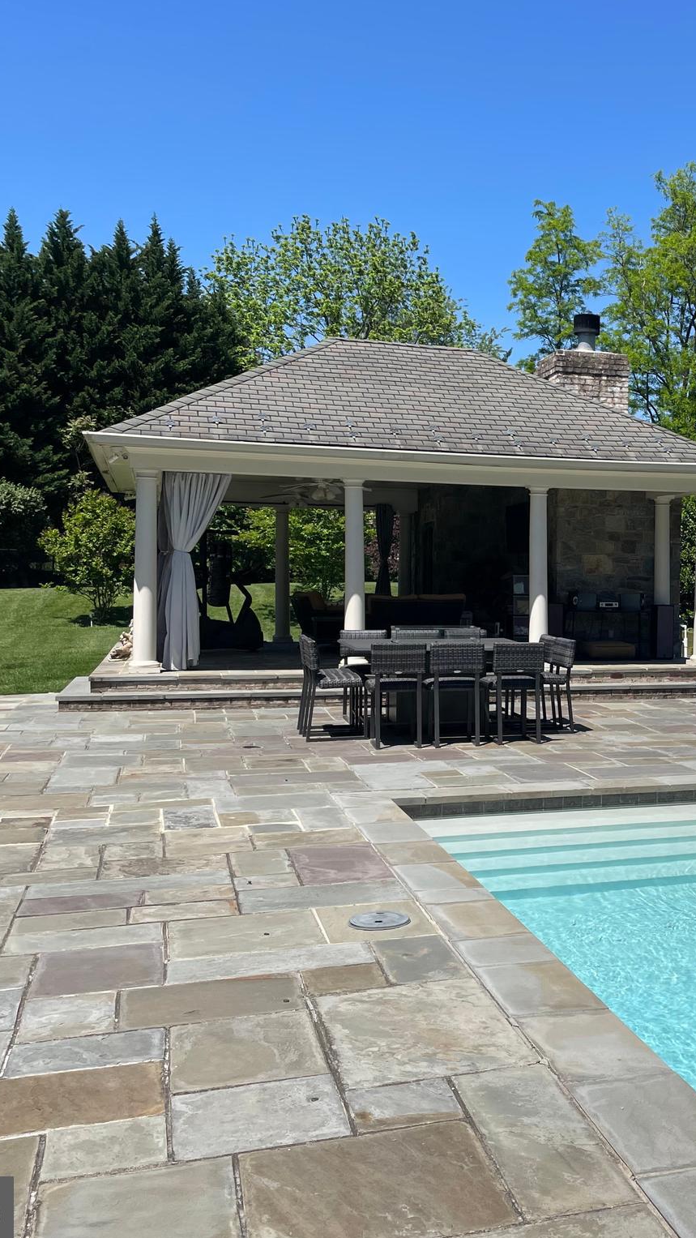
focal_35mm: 38
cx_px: 641
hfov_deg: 29.7
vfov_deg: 52.8
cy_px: 620
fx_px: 1247
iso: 32
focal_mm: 4.2
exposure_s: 1/4464
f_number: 1.6
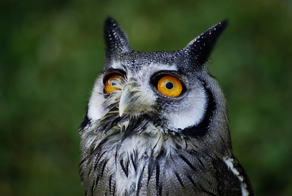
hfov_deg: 4.6
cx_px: 146
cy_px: 98
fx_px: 3654
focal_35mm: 450
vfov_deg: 3.1
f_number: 5.8
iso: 320
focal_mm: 300
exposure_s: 1/500
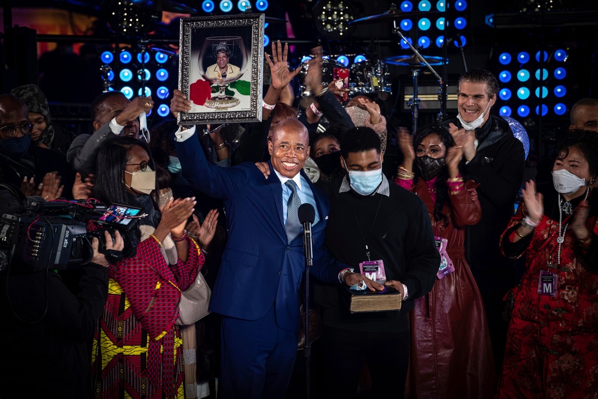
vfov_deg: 6.9
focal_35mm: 200
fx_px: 3322
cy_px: 200
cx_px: 299
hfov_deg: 10.3
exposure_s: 1/40
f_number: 8
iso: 500
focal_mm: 200
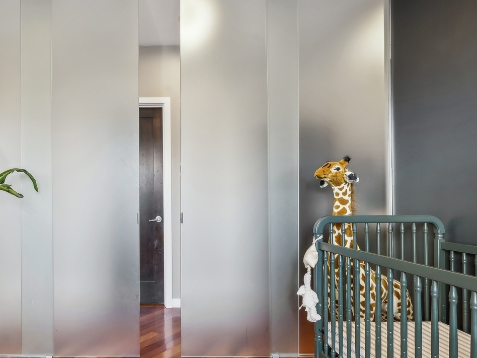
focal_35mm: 23
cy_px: 202
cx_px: 168
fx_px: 317
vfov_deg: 58.7
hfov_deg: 72.2
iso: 320
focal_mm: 14
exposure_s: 1/8
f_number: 9
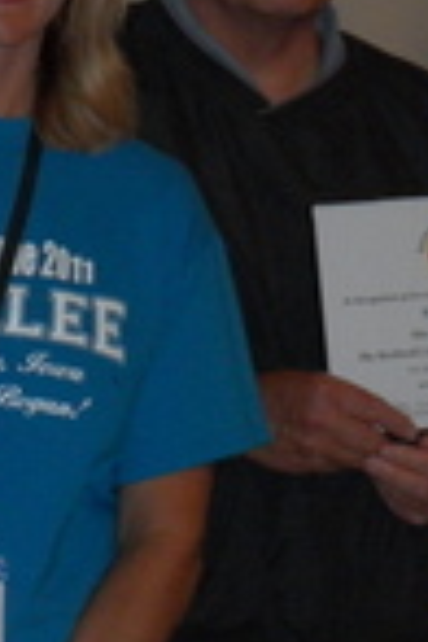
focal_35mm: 215
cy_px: 221
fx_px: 3834
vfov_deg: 9.6
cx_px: 159
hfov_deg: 6.4
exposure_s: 1/80
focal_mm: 13.9
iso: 400
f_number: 5.9
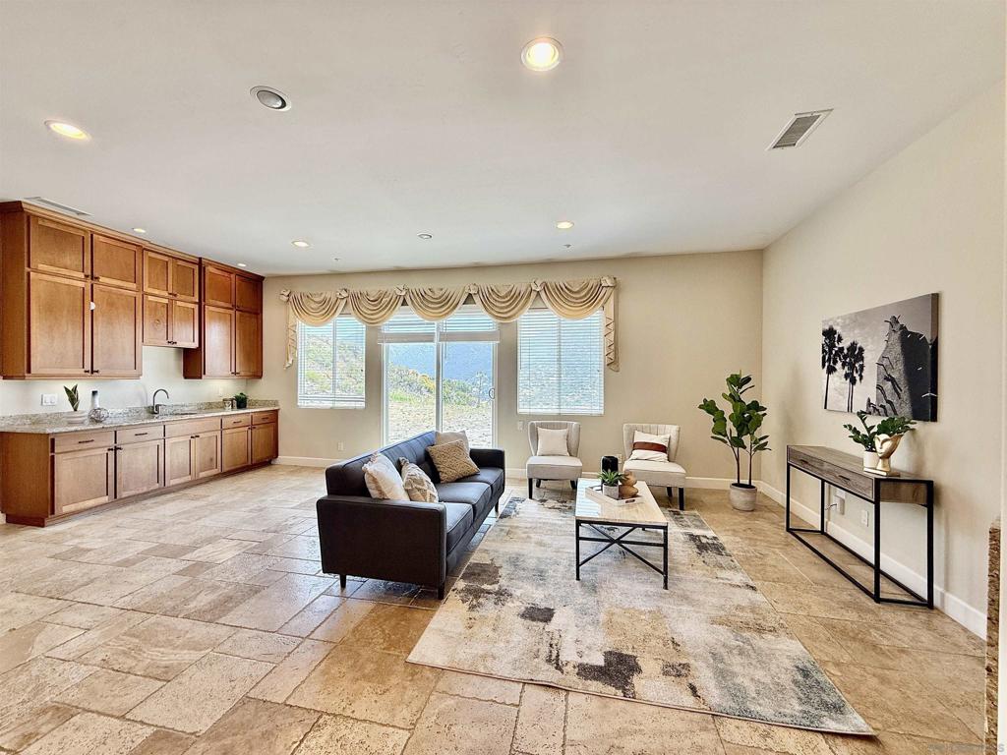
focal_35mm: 14
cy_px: 378
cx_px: 504
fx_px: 407
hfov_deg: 102.1
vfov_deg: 85.7
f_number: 2.2
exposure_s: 1/120
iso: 80
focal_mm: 2.22
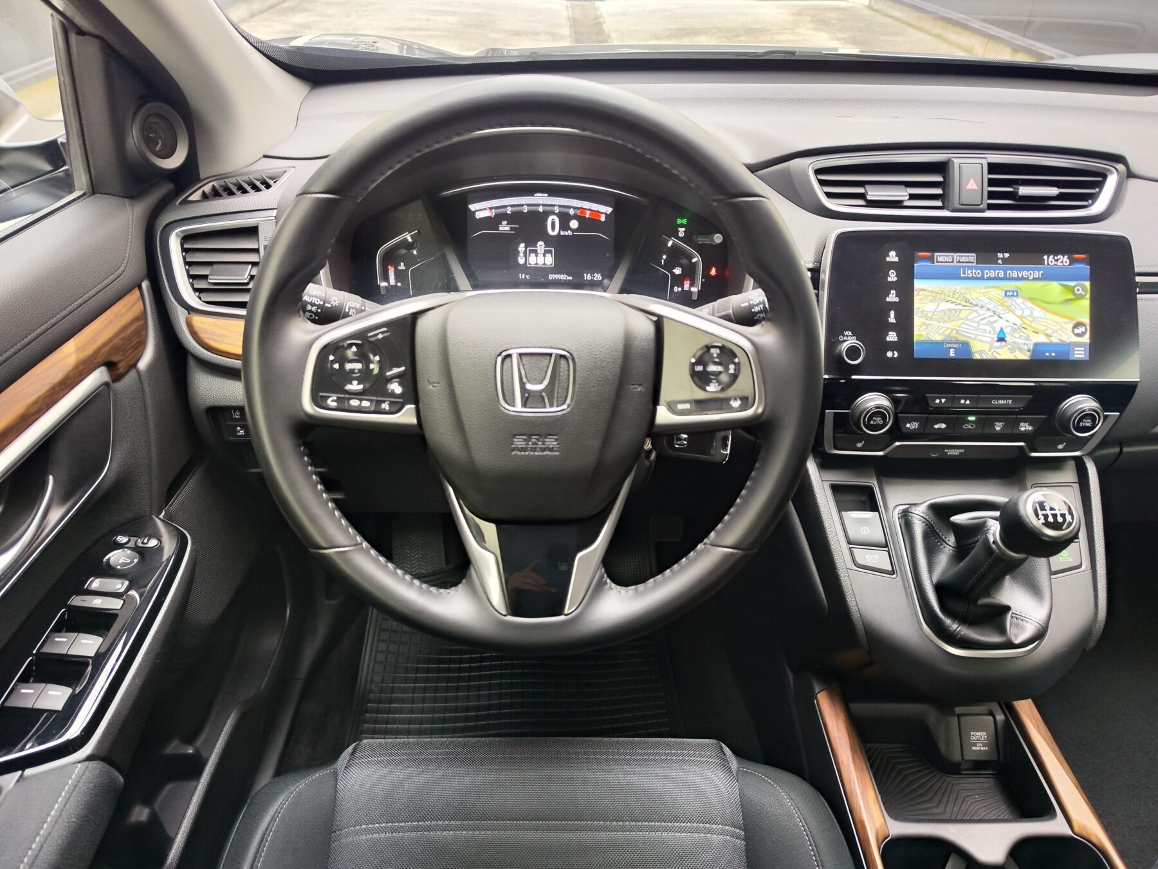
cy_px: 434
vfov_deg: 58.9
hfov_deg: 73.9
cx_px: 579
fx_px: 769
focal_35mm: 23
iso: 469
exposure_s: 1/50
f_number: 1.69
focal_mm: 7.01
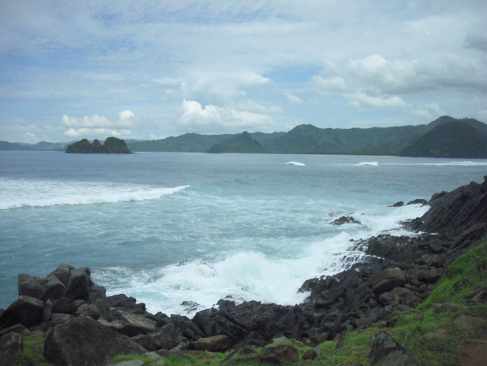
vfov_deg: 37.7
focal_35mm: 38
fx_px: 535
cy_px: 183
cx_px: 244
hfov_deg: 49.0
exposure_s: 1/400
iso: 100
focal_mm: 6.2
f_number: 8
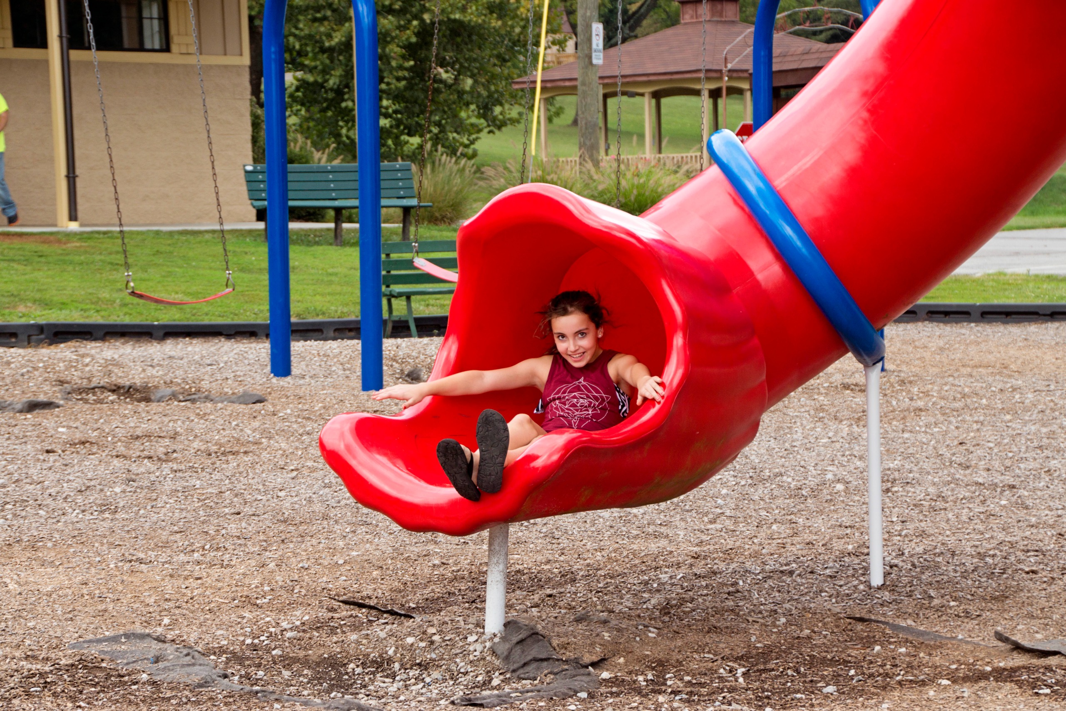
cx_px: 533
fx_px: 3331
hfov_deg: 18.2
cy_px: 356
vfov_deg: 12.2
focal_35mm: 112
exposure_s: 1/200
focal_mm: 75
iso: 100
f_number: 6.3
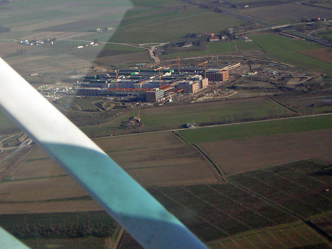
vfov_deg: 14.1
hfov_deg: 18.7
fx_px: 1007
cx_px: 136
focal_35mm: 105
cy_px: 103
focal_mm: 10.1
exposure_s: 1/629
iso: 50
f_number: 3.9
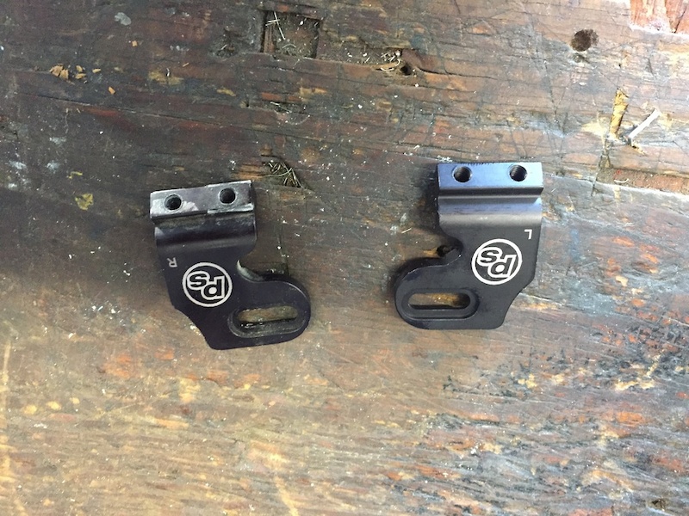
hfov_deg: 61.7
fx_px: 577
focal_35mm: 29
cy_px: 258
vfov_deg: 48.2
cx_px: 344
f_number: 2.2
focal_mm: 4.15
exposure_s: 1/15
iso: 320
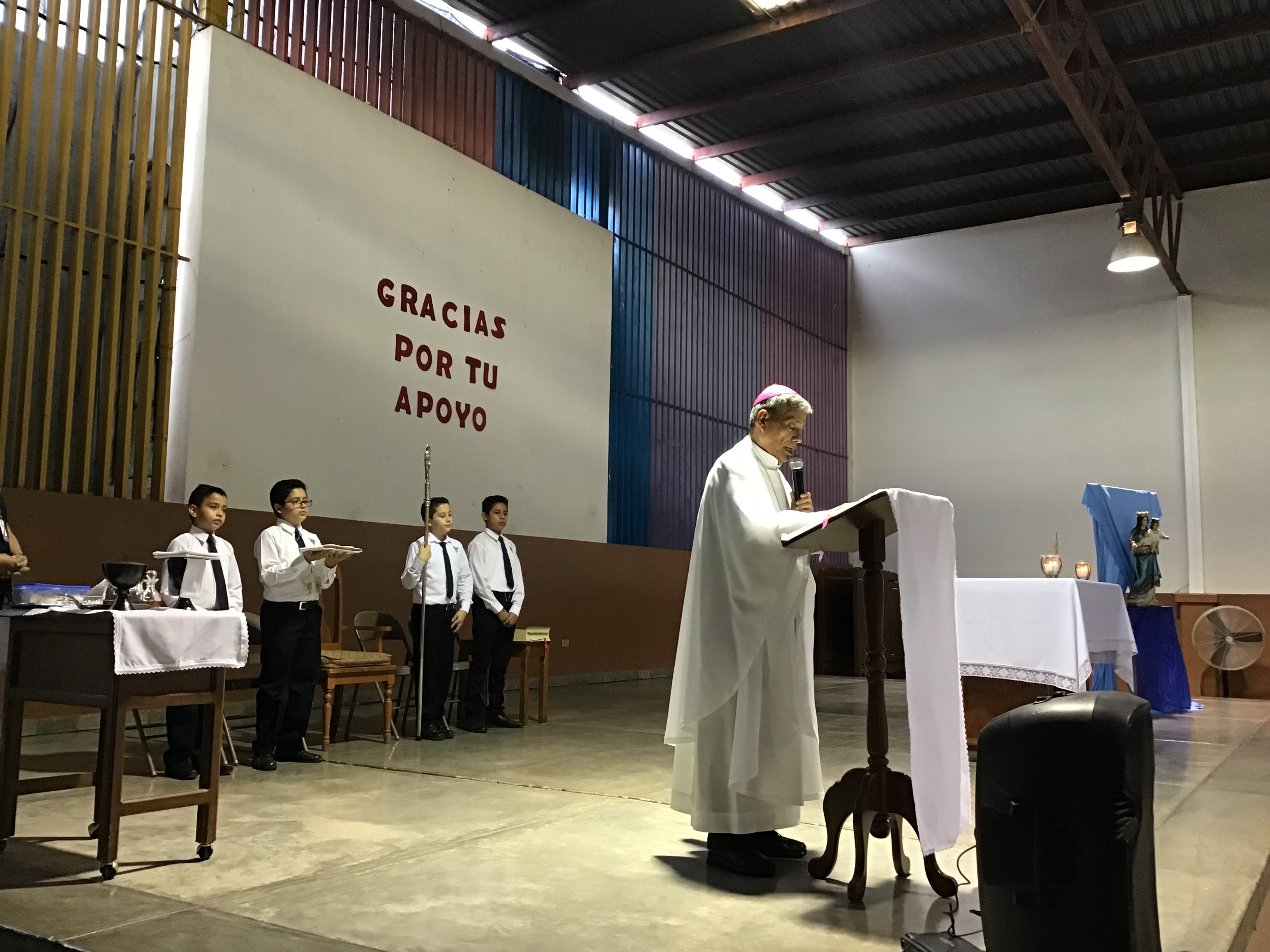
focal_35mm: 31
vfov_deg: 45.4
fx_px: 1137
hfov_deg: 58.4
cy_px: 476
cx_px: 635
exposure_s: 1/30
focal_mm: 3.3
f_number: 2.4
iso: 125
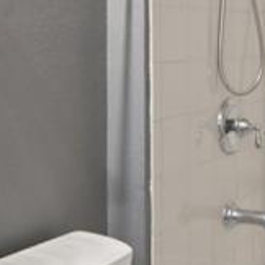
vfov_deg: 19.8
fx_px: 745
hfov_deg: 19.8
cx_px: 231
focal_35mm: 86
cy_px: 34
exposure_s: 1/5
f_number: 8
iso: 400
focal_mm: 16
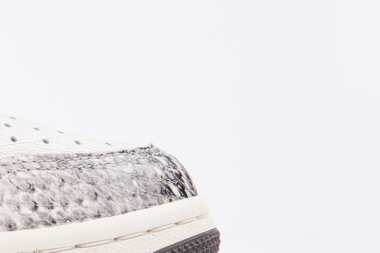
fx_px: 1509
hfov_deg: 13.2
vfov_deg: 9.6
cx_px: -257
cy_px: 148
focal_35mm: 143
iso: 160
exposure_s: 1/25
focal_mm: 34
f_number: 22
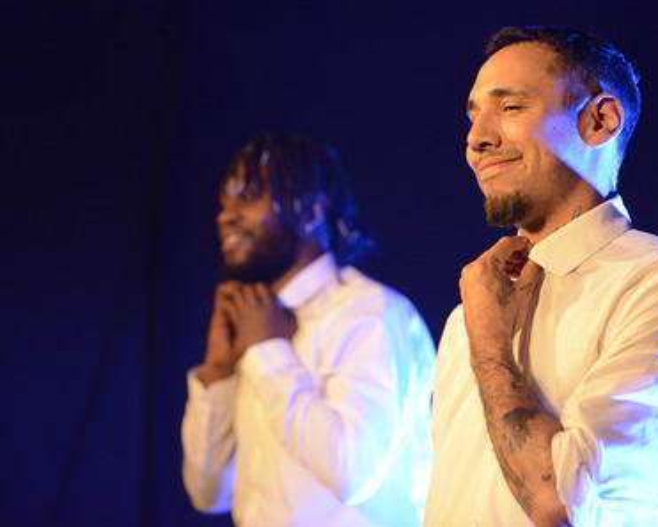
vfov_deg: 15.7
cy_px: 263
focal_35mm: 98
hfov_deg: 19.5
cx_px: 372
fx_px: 1909
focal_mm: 86
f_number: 2.8
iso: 4000
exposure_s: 1/250
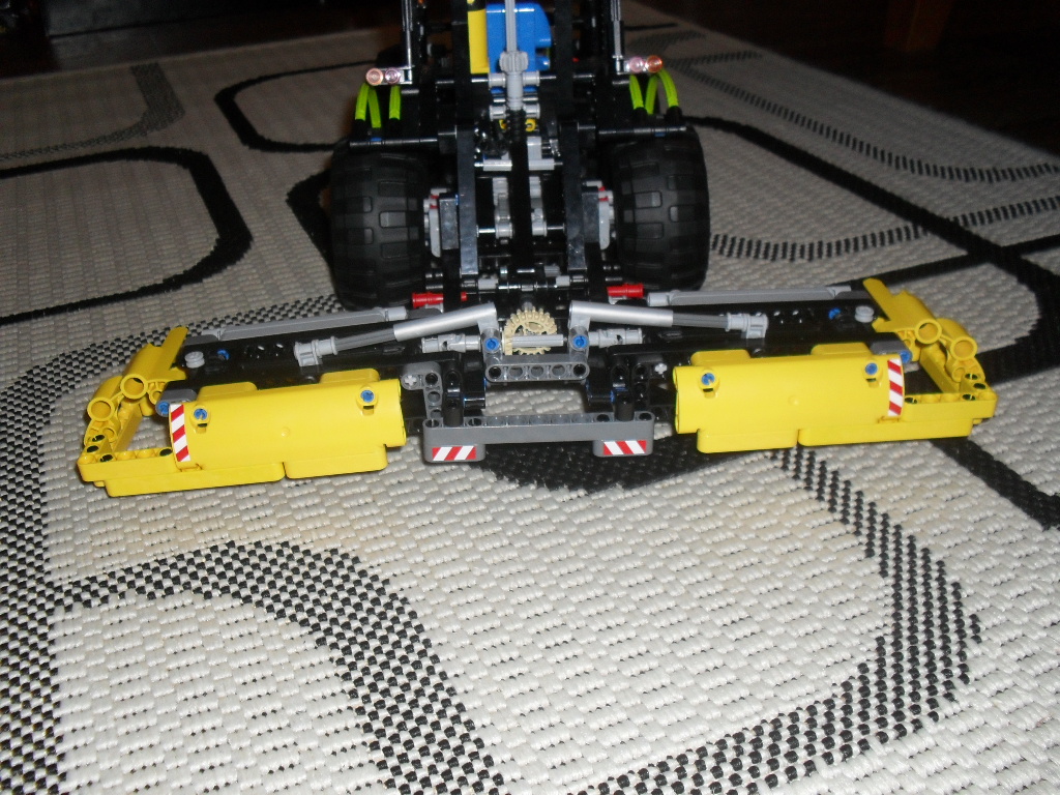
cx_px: 530
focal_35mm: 35
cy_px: 398
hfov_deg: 52.6
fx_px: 1072
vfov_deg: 40.7
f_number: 3.2
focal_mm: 6.3
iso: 200
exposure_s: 1/45
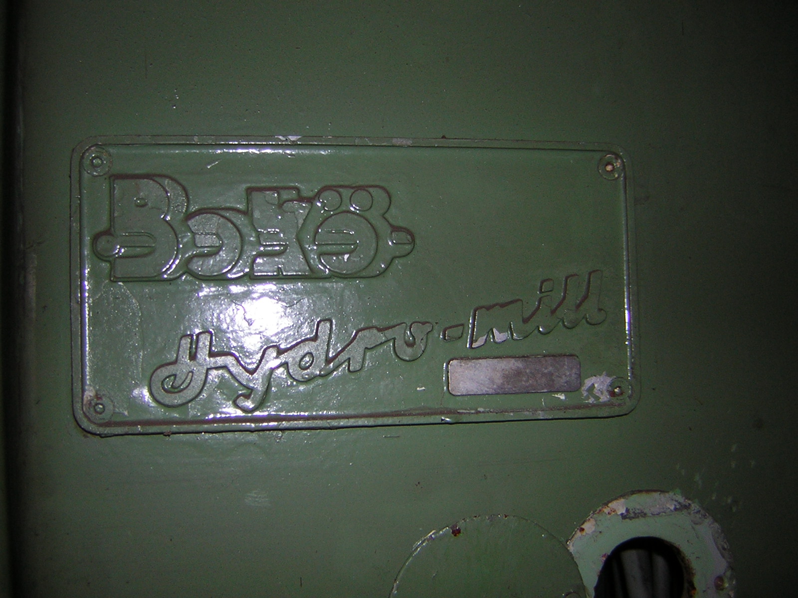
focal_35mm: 36
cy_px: 299
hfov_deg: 51.4
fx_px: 830
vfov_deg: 39.7
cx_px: 399
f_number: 2.6
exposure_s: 1/60.1
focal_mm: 4.7
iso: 50
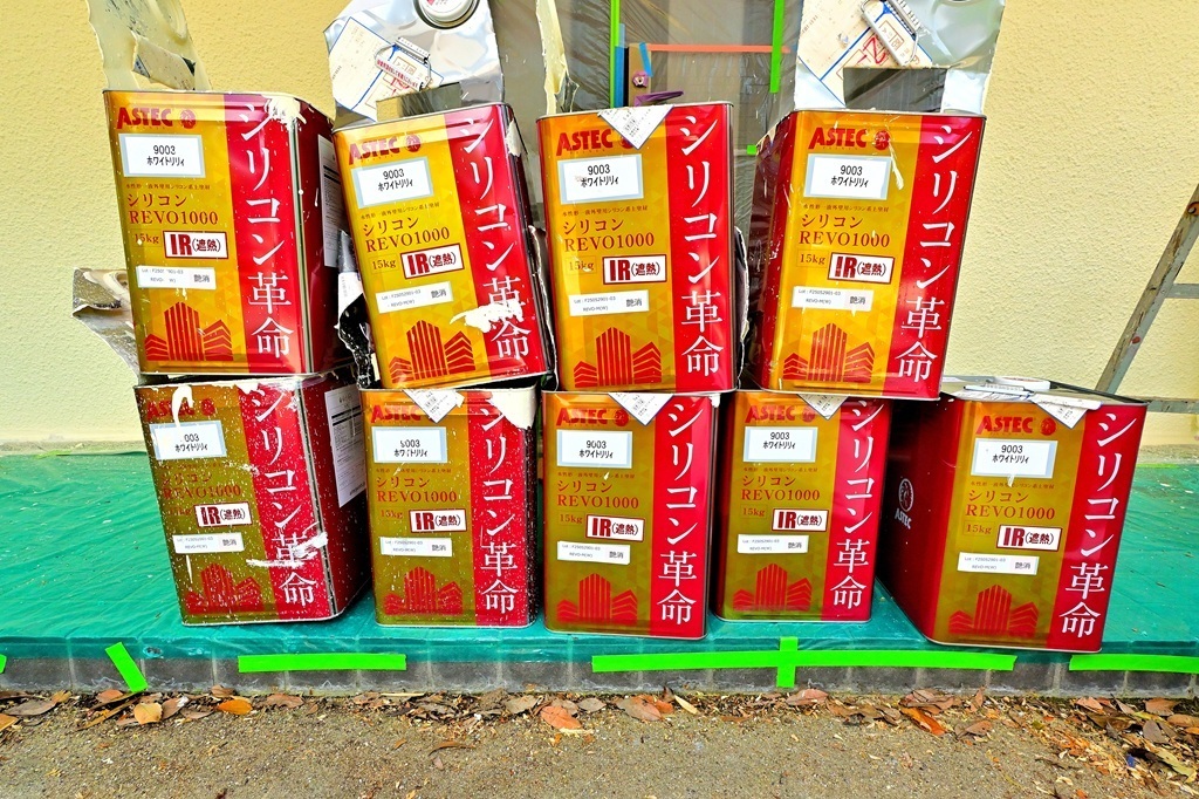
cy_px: 400
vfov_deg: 67.3
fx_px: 599
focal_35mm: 18
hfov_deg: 90.0
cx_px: 600
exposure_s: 1/320
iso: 800
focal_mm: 12
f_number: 9
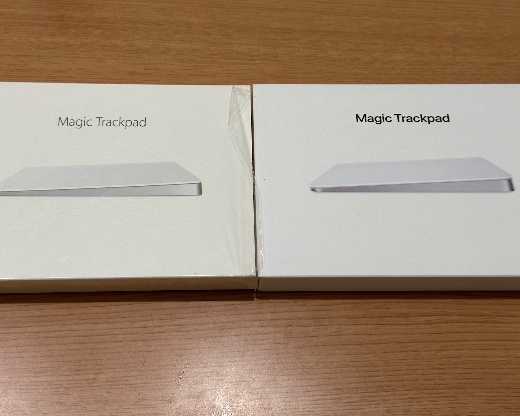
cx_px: 261
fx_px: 785
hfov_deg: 36.7
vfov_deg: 29.7
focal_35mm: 51
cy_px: 210
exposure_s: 1/60
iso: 160
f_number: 1.78
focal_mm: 6.86
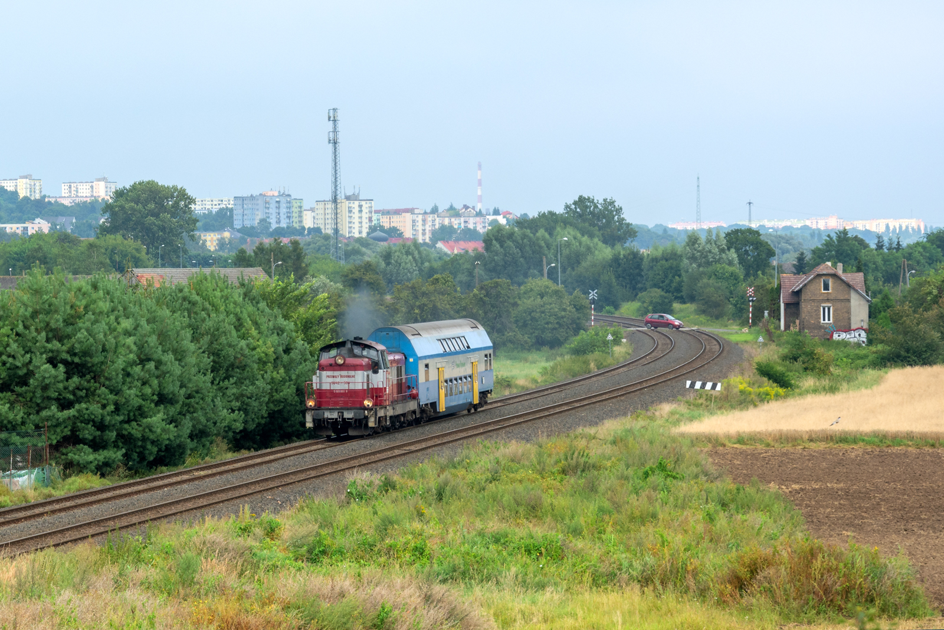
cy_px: 315
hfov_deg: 18.2
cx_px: 472
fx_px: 2950
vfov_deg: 12.2
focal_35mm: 112
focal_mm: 75
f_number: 8
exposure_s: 1/400
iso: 200
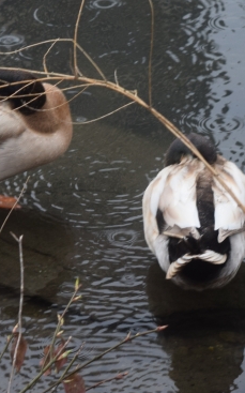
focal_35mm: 234
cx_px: 63
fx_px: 2507
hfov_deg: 5.6
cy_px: 149
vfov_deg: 9.0
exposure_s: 1/125
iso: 400
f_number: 5.6
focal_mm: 55
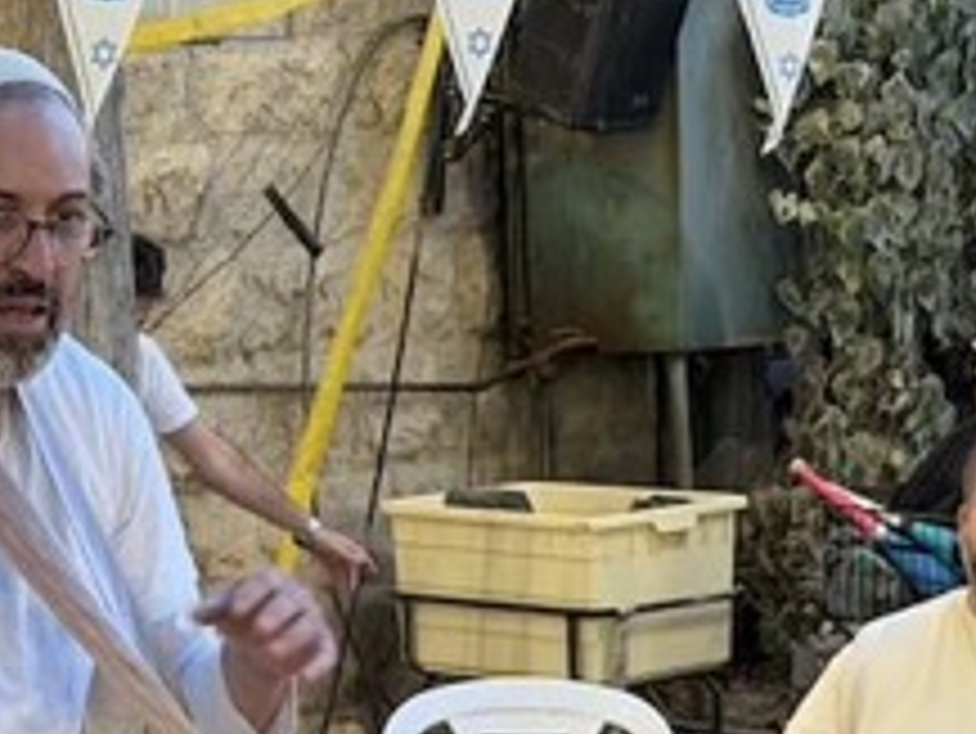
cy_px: 840
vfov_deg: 9.5
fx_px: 4373
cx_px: 157
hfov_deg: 12.7
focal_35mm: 155
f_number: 1.78
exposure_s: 1/60
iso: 200
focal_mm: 6.76
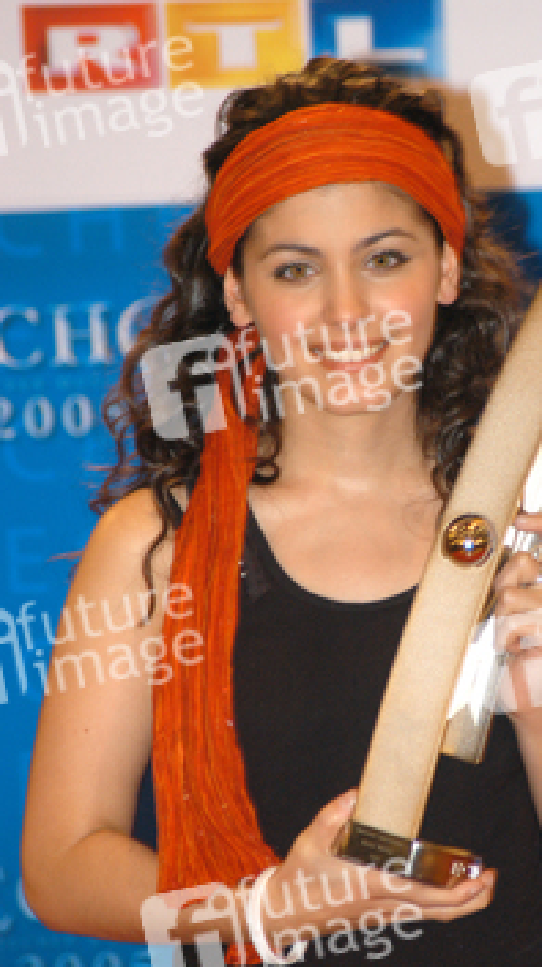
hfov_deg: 3.4
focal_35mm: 356
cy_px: 512
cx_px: 361
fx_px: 9115
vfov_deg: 6.1
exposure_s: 1/60
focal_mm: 200
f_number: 5
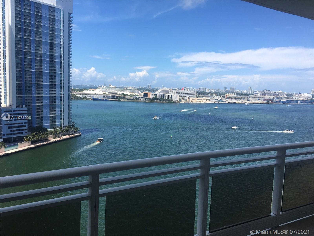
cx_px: 157
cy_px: 118
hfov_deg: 61.7
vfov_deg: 48.2
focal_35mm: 29
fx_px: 263
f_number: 2.2
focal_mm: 4.15
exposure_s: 1/1451
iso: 25
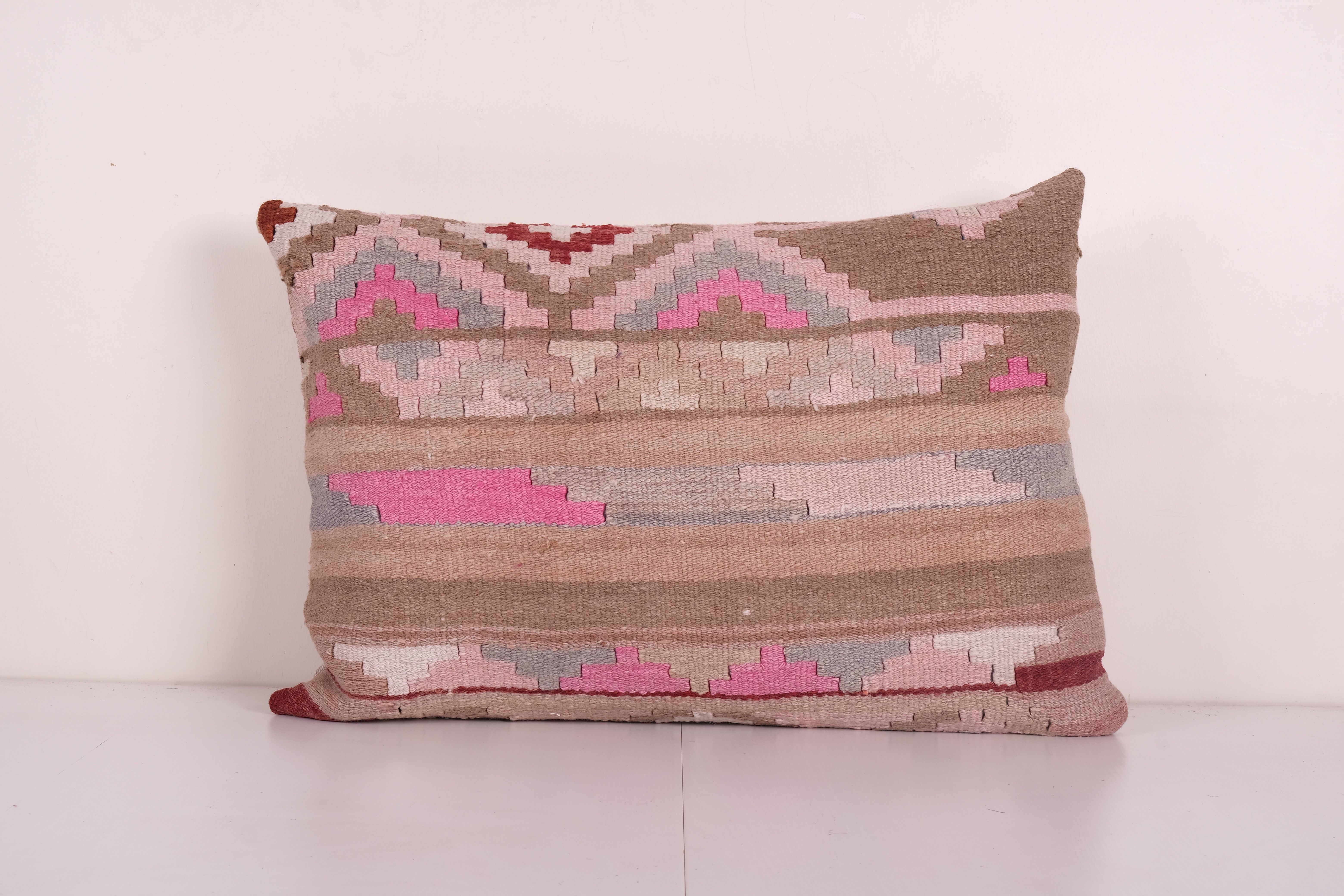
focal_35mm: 54
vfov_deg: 25.1
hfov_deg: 36.9
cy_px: 448
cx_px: 672
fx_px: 2016
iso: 80
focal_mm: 35.8
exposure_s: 1/160
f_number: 13
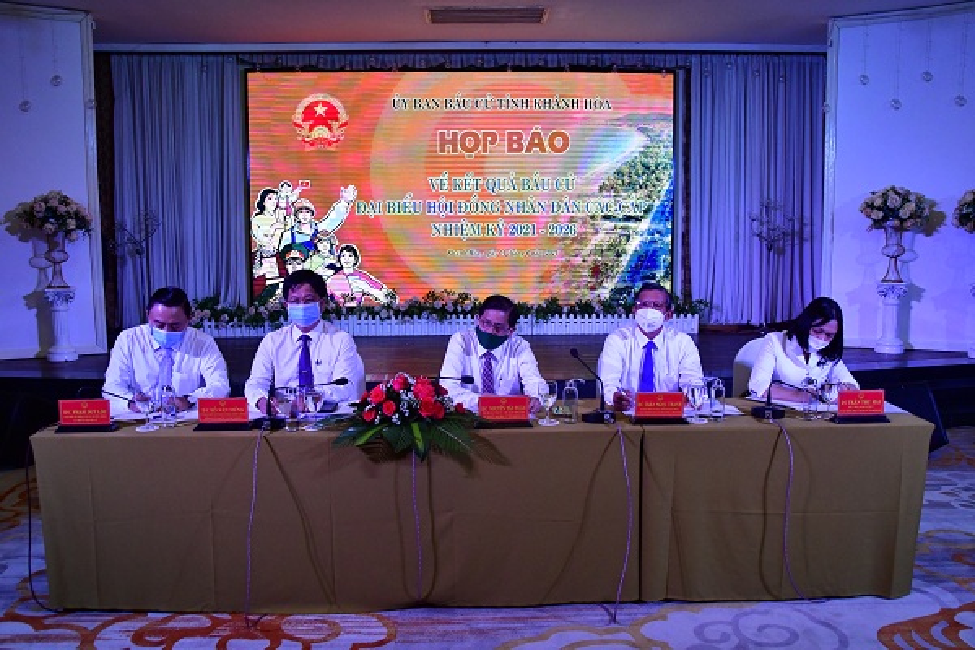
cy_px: 325
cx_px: 488
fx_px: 812
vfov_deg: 43.6
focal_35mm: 30
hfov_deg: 61.9
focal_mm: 20
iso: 4500
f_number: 10
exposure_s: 1/250
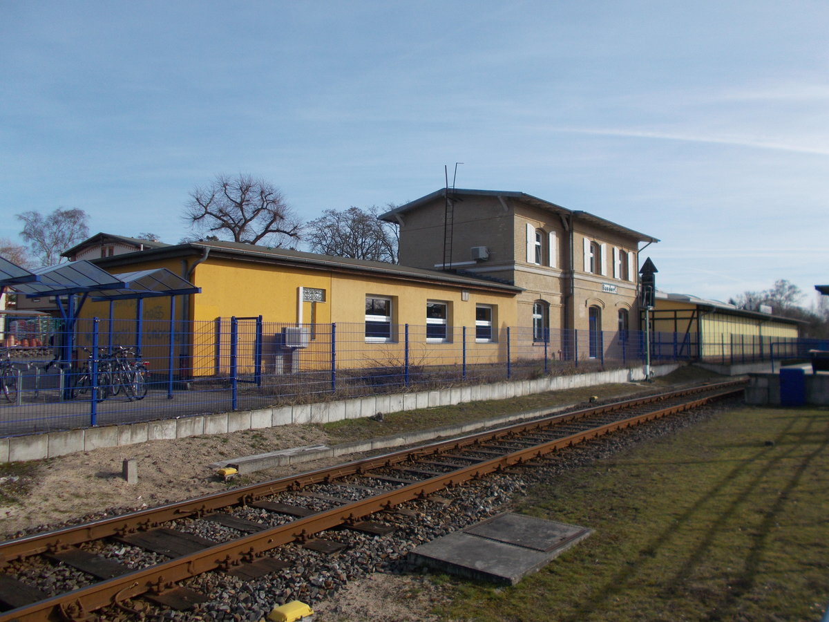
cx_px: 414
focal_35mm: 26
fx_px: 623
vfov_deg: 53.1
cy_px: 311
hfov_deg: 67.3
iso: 80
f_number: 8
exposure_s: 1/200
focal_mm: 4.6
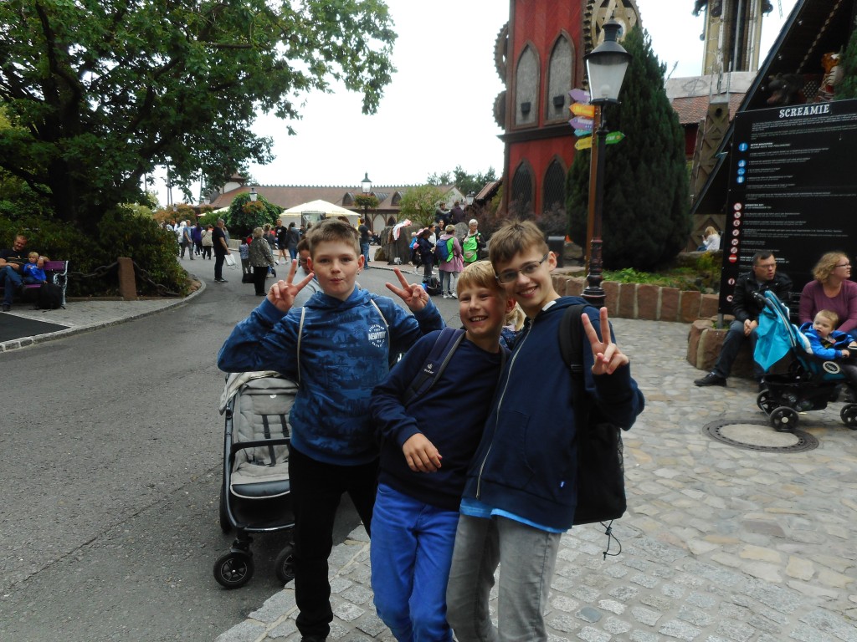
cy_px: 321
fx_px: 619
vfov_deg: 54.9
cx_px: 428
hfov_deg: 69.4
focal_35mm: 25
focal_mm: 4.5
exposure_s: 1/200
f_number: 3.7
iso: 80
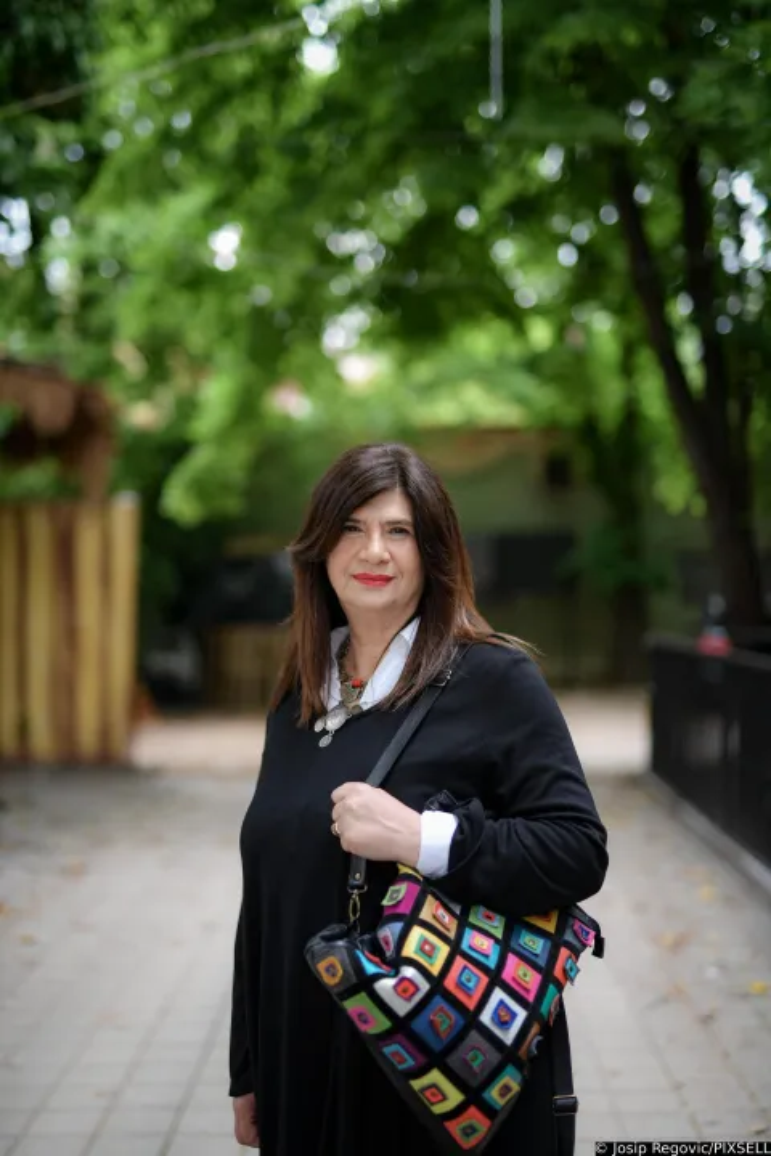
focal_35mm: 50
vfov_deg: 39.6
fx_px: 1606
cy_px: 578
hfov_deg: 27.0
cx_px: 386
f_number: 1.4
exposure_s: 1/320
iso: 100
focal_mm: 50
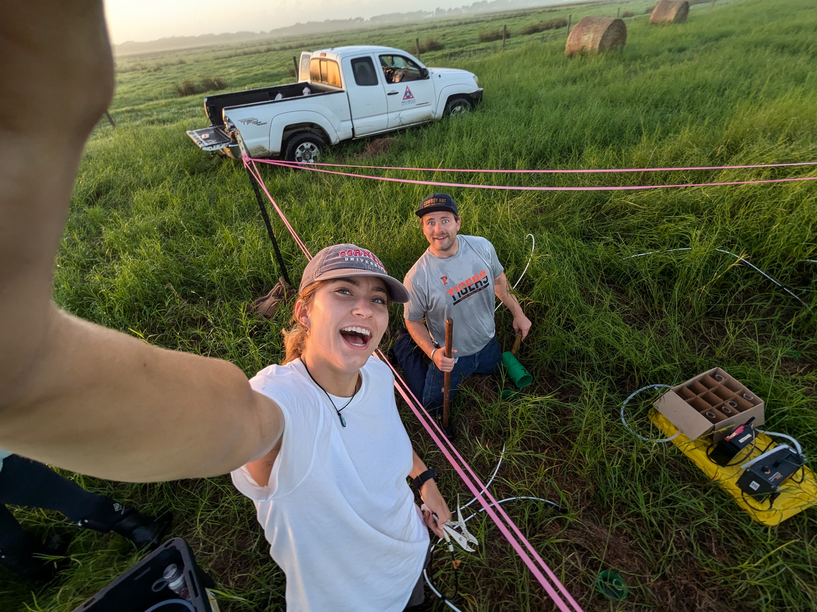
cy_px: 306
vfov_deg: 78.1
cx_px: 408
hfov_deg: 94.5
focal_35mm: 16
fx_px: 378
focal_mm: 2.35
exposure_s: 1/120
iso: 56
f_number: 2.2
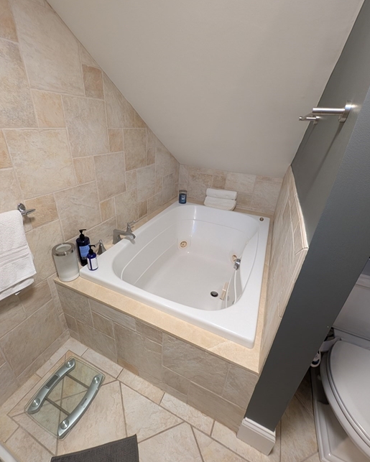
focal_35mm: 14
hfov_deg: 88.0
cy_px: 226
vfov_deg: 100.7
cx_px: 176
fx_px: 191
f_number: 1.95
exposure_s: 1/24
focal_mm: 2.23
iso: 117
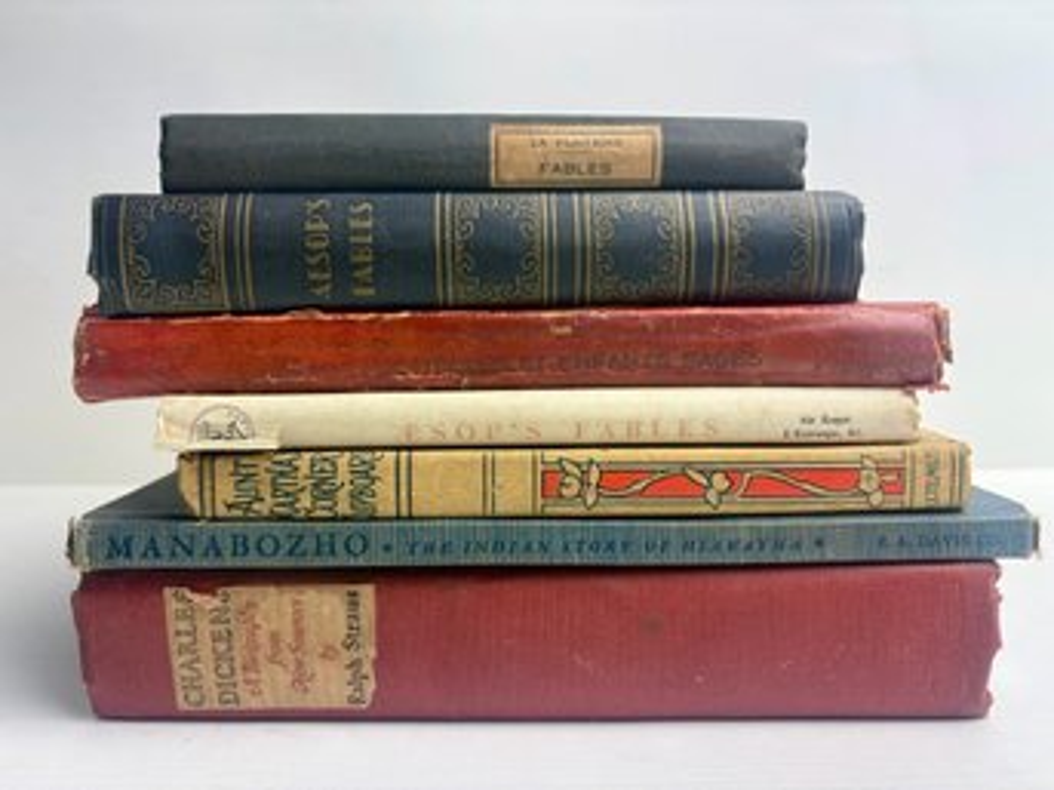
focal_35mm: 26
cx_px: 527
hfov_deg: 67.3
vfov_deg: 53.0
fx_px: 791
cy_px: 395
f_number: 1.6
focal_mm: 5.96
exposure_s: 1/120
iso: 50
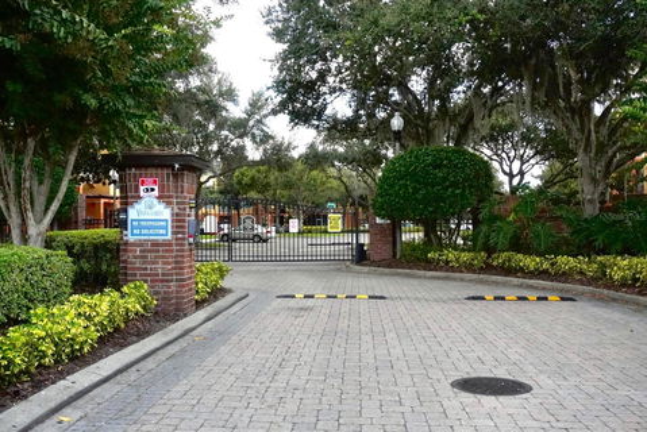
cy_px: 216
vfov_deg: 36.9
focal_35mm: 36
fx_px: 647
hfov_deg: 53.1
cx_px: 324
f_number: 5.6
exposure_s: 1/2500
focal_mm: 24
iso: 2500
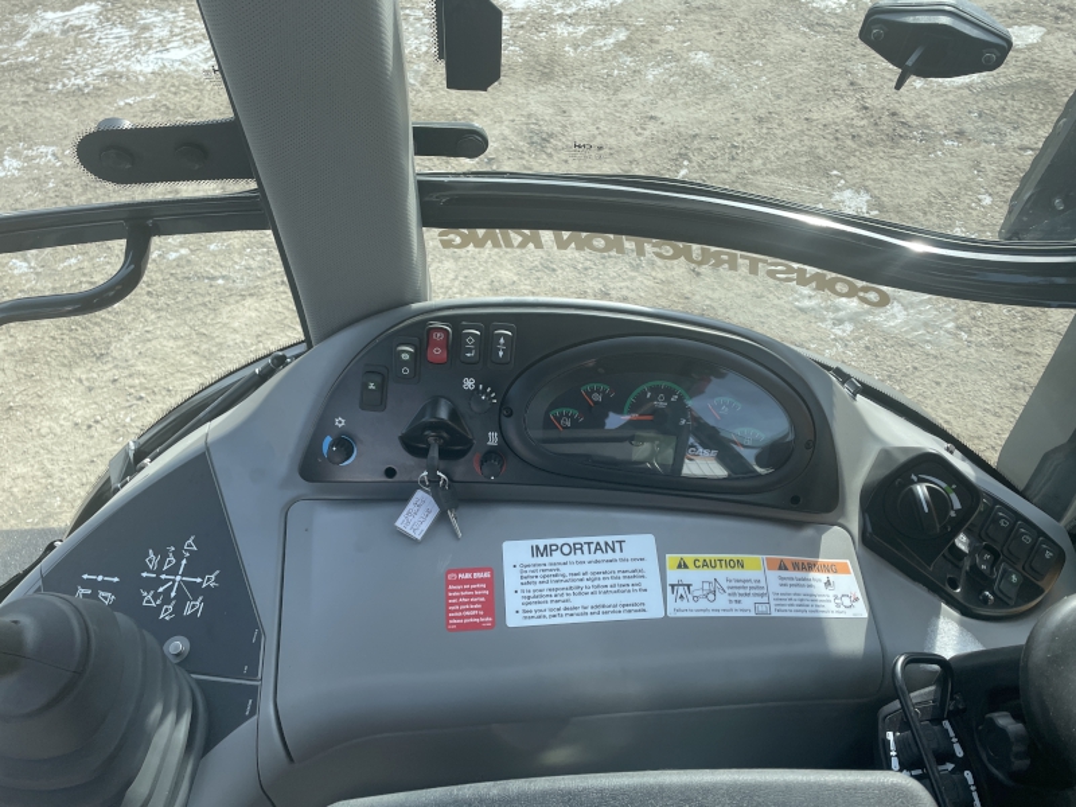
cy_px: 404
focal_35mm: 26
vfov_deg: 53.1
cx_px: 538
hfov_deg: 67.3
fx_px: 808
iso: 32
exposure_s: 1/895
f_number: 1.6
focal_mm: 4.2
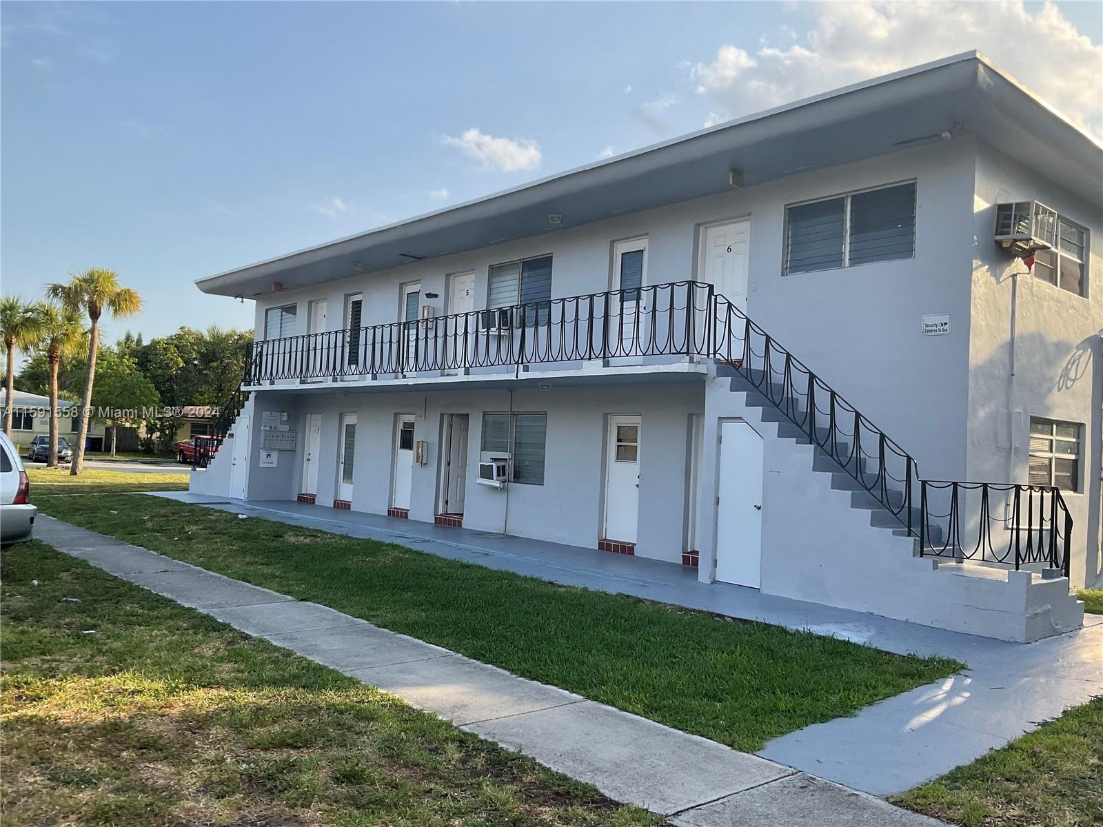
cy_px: 414
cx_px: 552
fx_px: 924
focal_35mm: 29
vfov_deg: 48.2
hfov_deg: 61.7
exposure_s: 1/883
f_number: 1.8
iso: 16
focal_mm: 3
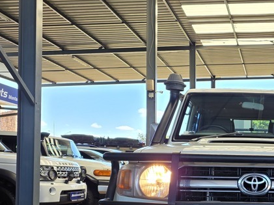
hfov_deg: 32.0
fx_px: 443
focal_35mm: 56
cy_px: 169
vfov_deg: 25.5
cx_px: 266
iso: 40
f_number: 1.7
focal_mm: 6.25
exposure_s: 1/359
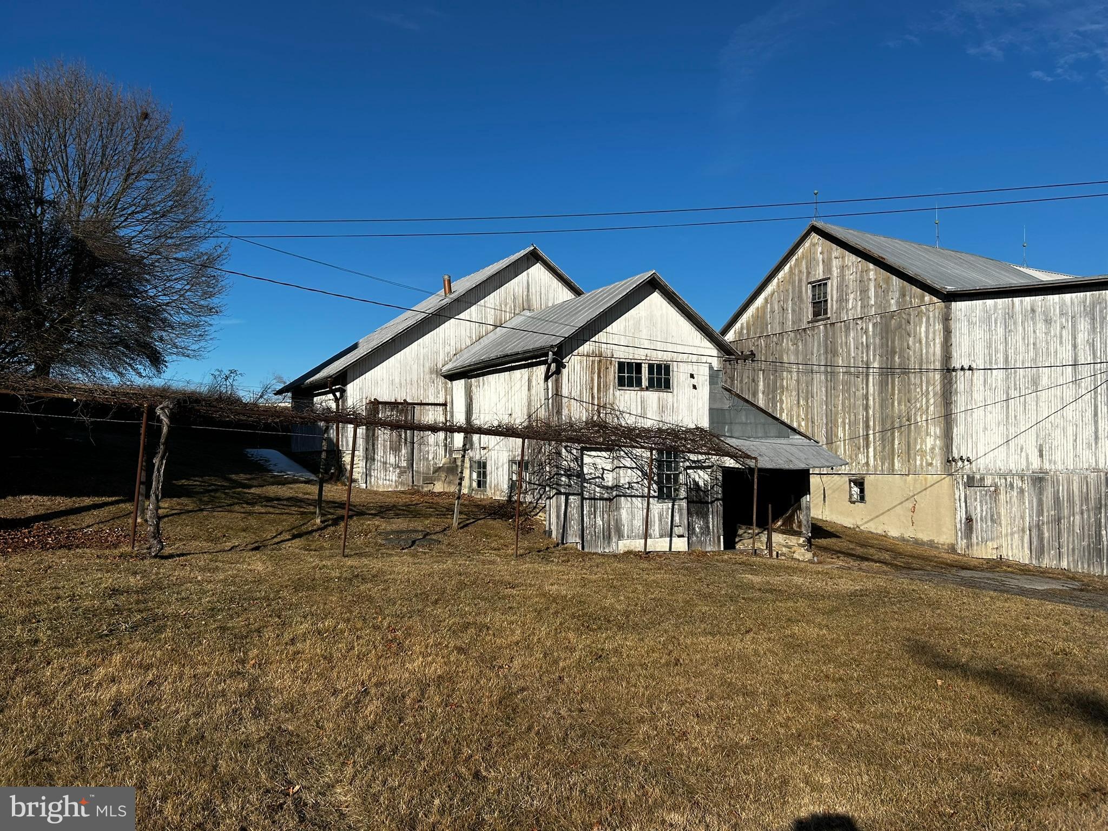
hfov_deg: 67.3
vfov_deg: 53.1
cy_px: 416
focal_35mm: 26
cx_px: 554
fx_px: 832
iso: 50
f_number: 1.5
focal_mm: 5.7
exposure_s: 1/6211
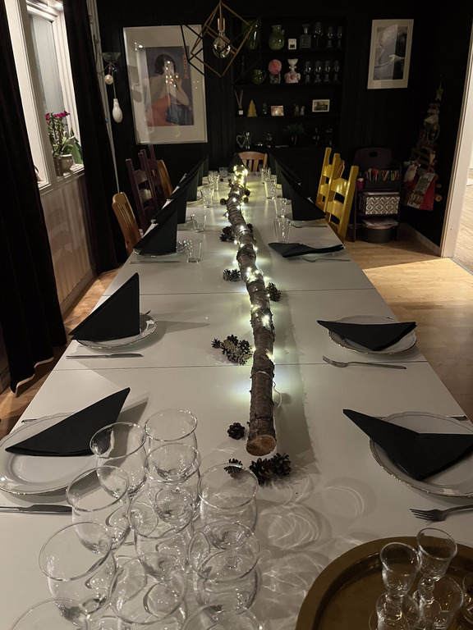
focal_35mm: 26
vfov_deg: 67.3
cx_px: 236
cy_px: 315
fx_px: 474
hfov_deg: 53.1
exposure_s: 1/25
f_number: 1.6
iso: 500
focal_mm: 5.1
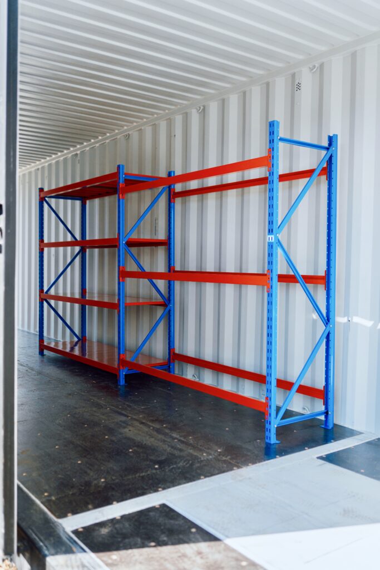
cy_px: 285
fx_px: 554
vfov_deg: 54.4
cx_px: 190
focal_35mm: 35
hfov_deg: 37.9
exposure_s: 1/2000
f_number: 1.6
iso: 500
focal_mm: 35
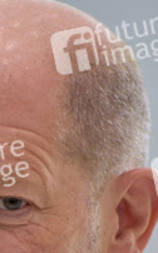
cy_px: 233
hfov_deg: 2.2
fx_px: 4174
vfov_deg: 3.5
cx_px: 1
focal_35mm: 605
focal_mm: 300
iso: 2200
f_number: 5.6
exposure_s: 1/125
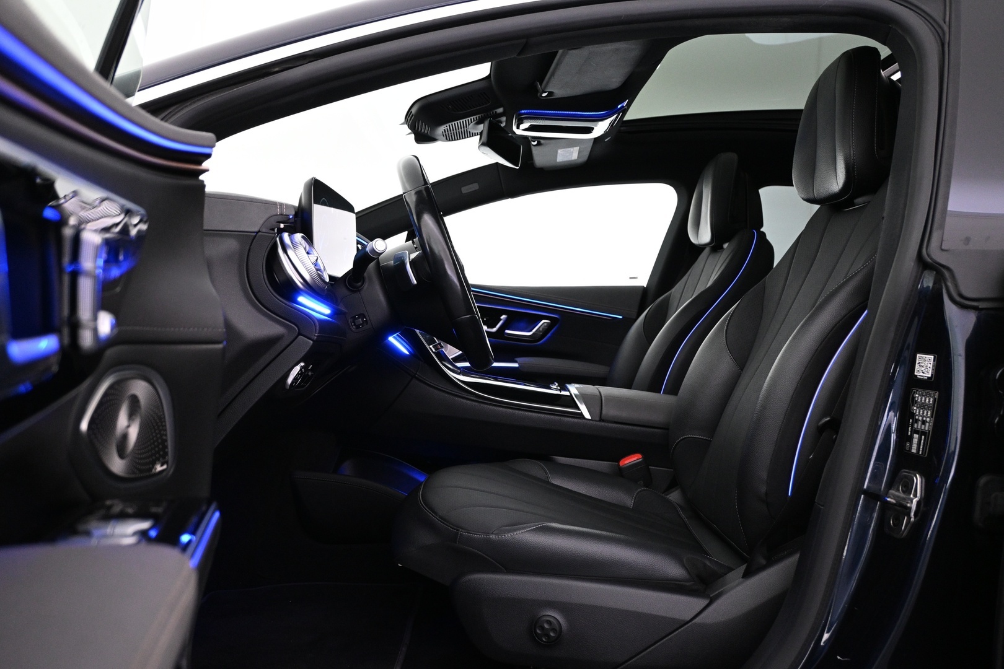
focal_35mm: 29
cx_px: 502
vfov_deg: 44.6
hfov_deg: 63.2
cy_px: 334
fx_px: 816
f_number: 3.8
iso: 1600
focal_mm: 19.5
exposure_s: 1/30
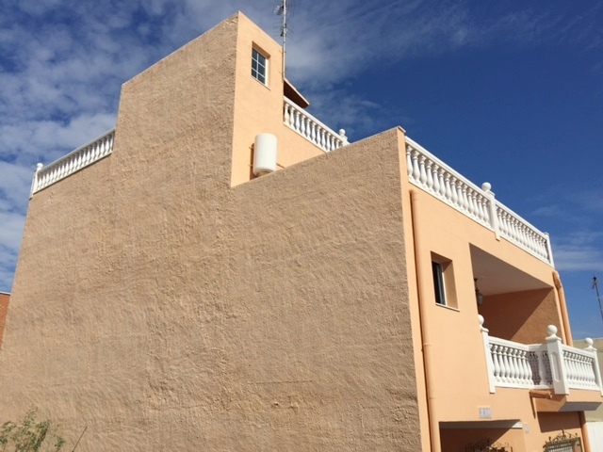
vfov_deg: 48.2
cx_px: 302
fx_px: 505
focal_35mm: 29
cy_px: 226
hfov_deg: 61.7
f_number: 2.2
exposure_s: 1/5650
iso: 32
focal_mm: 4.15
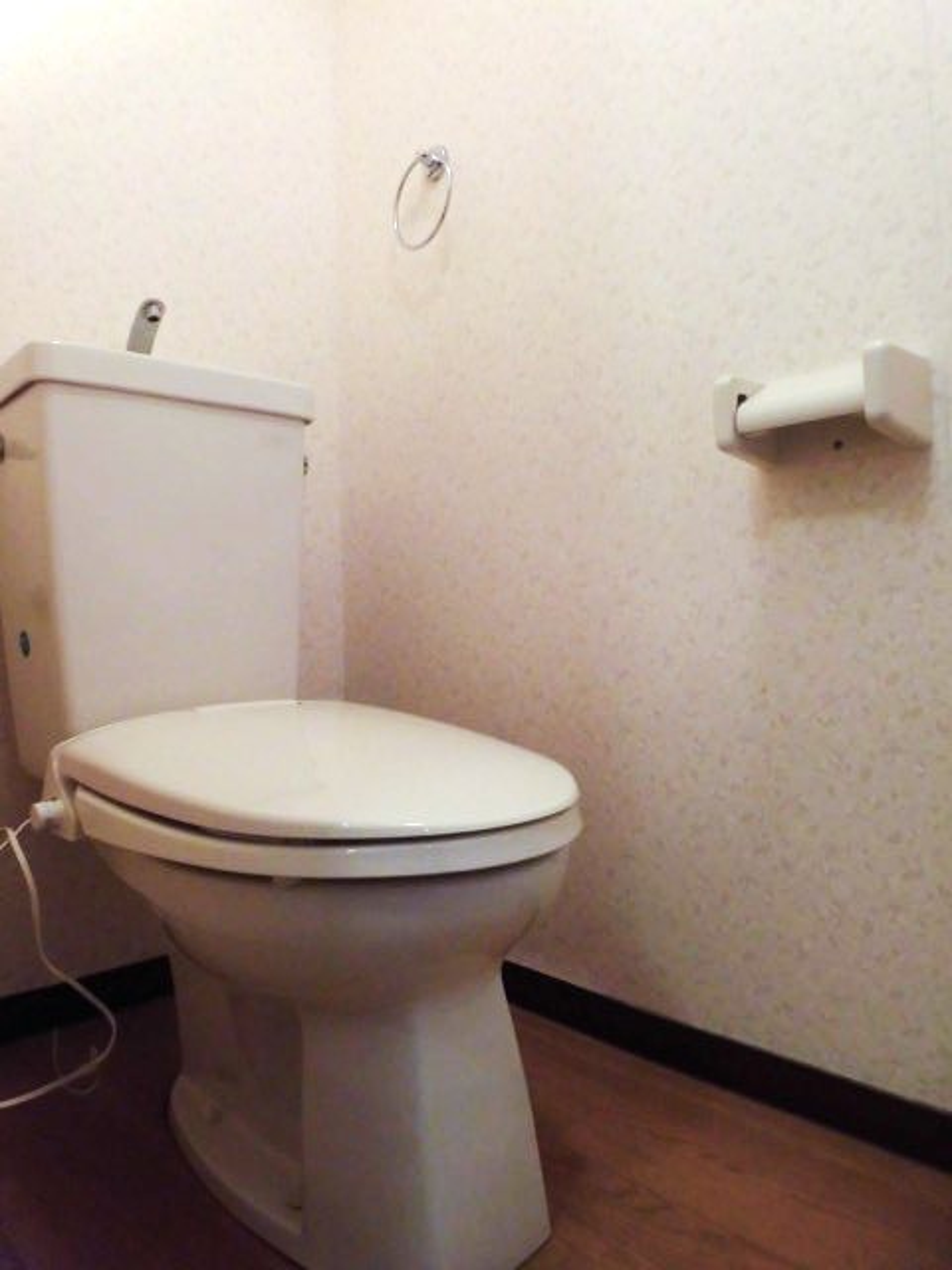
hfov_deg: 56.8
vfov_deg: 71.6
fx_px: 880
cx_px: 476
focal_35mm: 24
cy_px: 635
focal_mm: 4.3
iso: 320
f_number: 3.1
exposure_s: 1/30
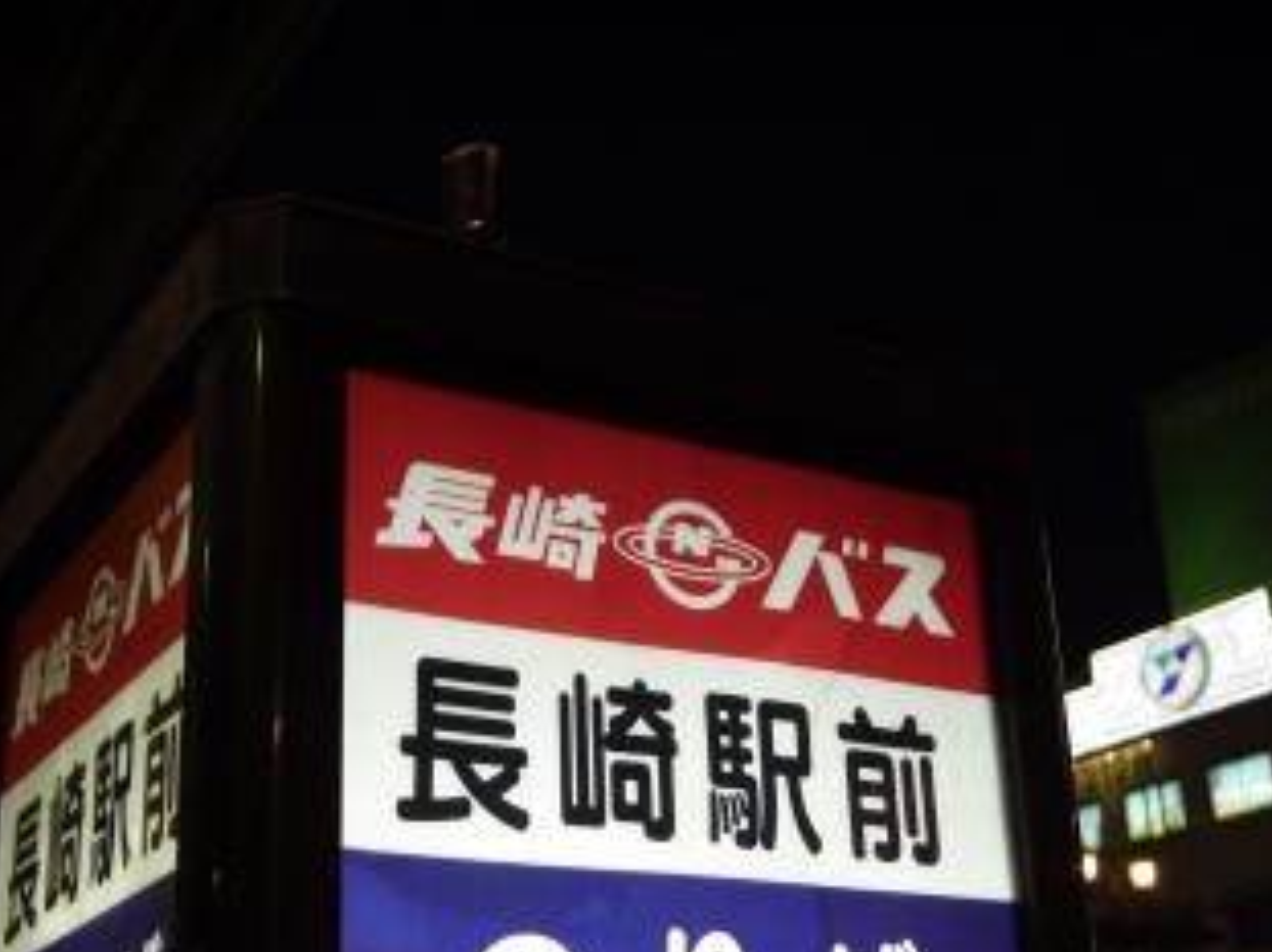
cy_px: 613
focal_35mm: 49
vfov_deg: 29.5
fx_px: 1800
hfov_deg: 38.9
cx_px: 573
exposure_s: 1/60
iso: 400
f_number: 4.2
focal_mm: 17
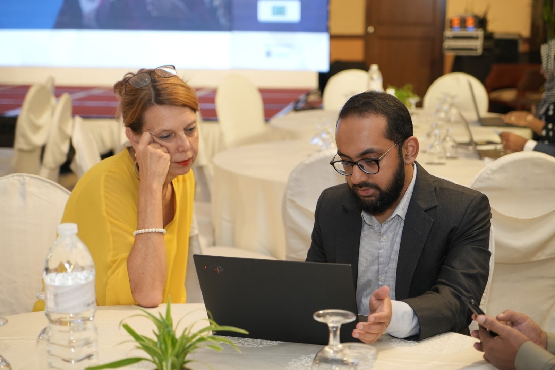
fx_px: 1079
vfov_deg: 19.5
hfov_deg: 28.8
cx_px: 278
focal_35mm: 70
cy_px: 185
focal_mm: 70
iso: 1000
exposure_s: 1/100
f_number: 4
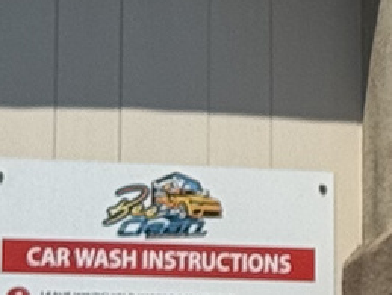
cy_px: -458
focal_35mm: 379
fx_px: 4298
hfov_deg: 5.1
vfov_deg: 3.9
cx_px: 736
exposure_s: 1/7937
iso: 64
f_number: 1.78
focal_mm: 6.76
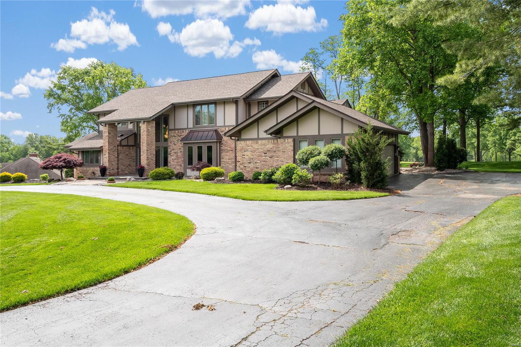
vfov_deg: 46.4
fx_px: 405
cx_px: 260
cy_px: 174
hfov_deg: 65.5
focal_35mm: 28
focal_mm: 14
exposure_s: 1/640
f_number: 6.3
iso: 400
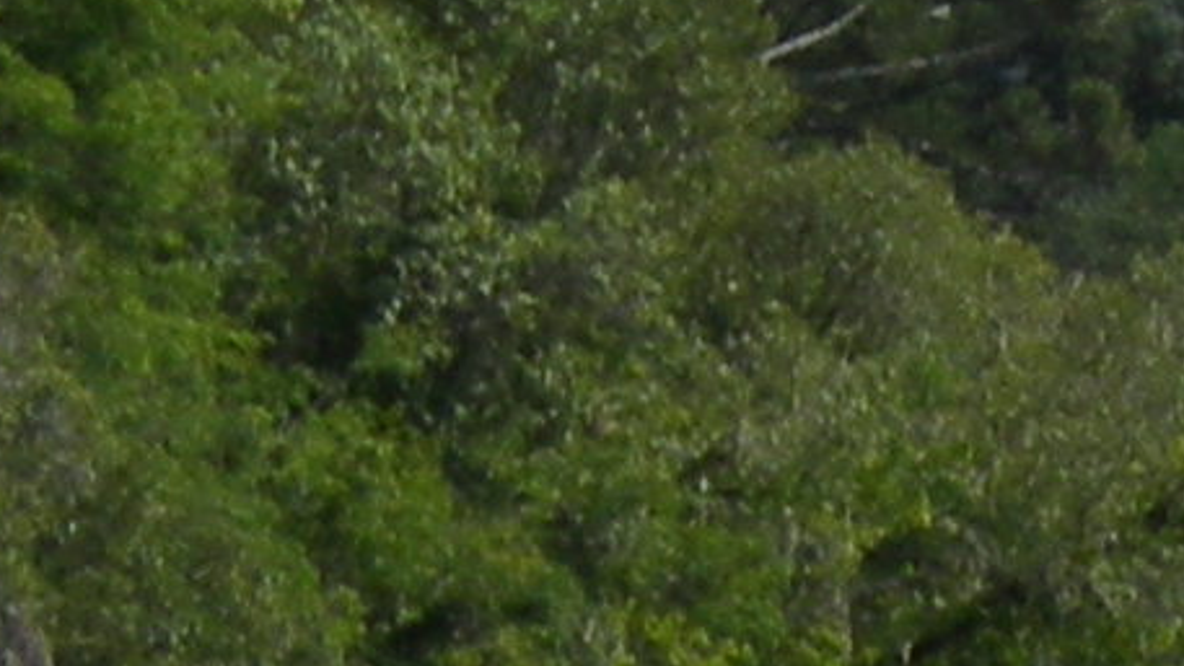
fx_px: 17015
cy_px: 1062
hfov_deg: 3.9
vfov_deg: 2.2
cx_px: 3485
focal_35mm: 542
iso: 50
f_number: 6.5
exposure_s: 1/160
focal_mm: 12.3
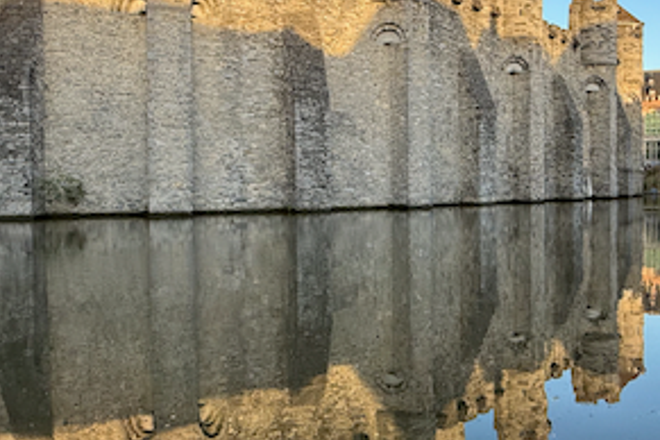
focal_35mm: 32
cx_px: 345
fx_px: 587
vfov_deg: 41.1
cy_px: 200
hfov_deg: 58.7
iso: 64
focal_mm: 2.22
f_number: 2.2
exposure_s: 1/226
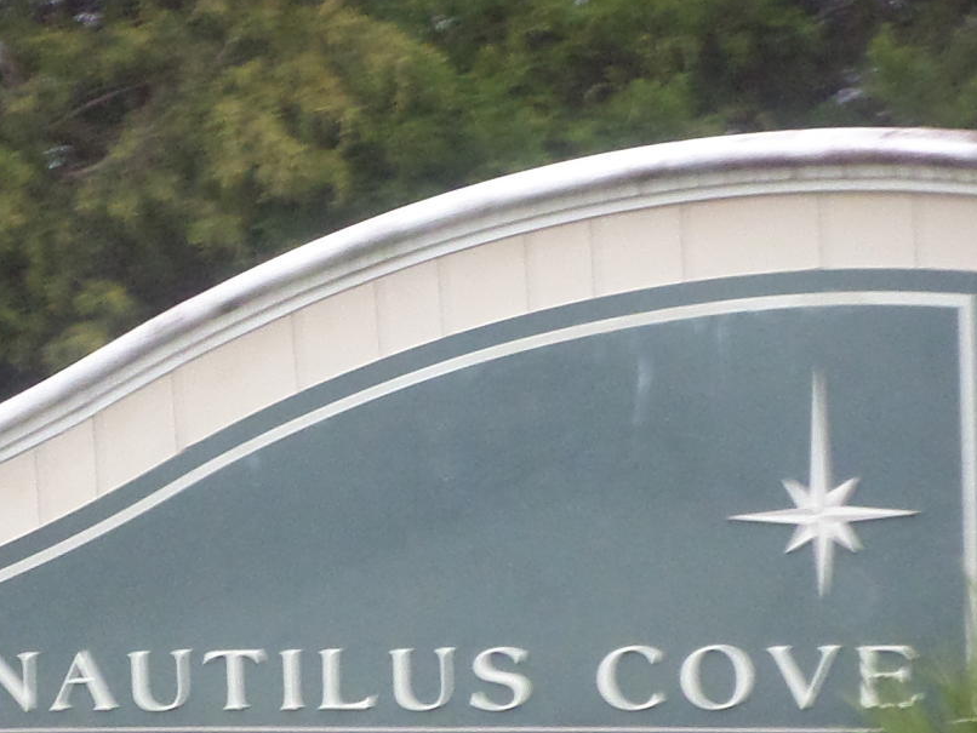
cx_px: 141
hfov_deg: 12.3
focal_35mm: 160
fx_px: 4517
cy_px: 534
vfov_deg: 9.3
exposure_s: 1/45
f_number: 3.2
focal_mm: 7.8
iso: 240
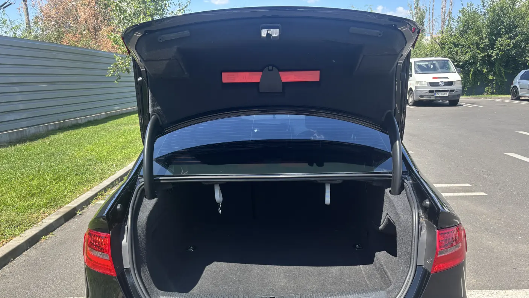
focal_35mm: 29
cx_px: 265
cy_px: 203
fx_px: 407
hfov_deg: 66.1
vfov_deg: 39.6
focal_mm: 5.96
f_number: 1.6
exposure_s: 1/894
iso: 50
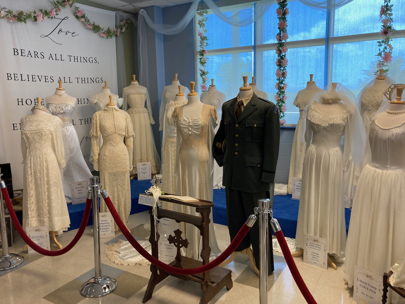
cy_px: 152
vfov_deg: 49.7
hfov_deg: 63.4
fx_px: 328
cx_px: 202
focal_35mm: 28
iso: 100
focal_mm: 3.99
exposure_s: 1/60
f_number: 1.8
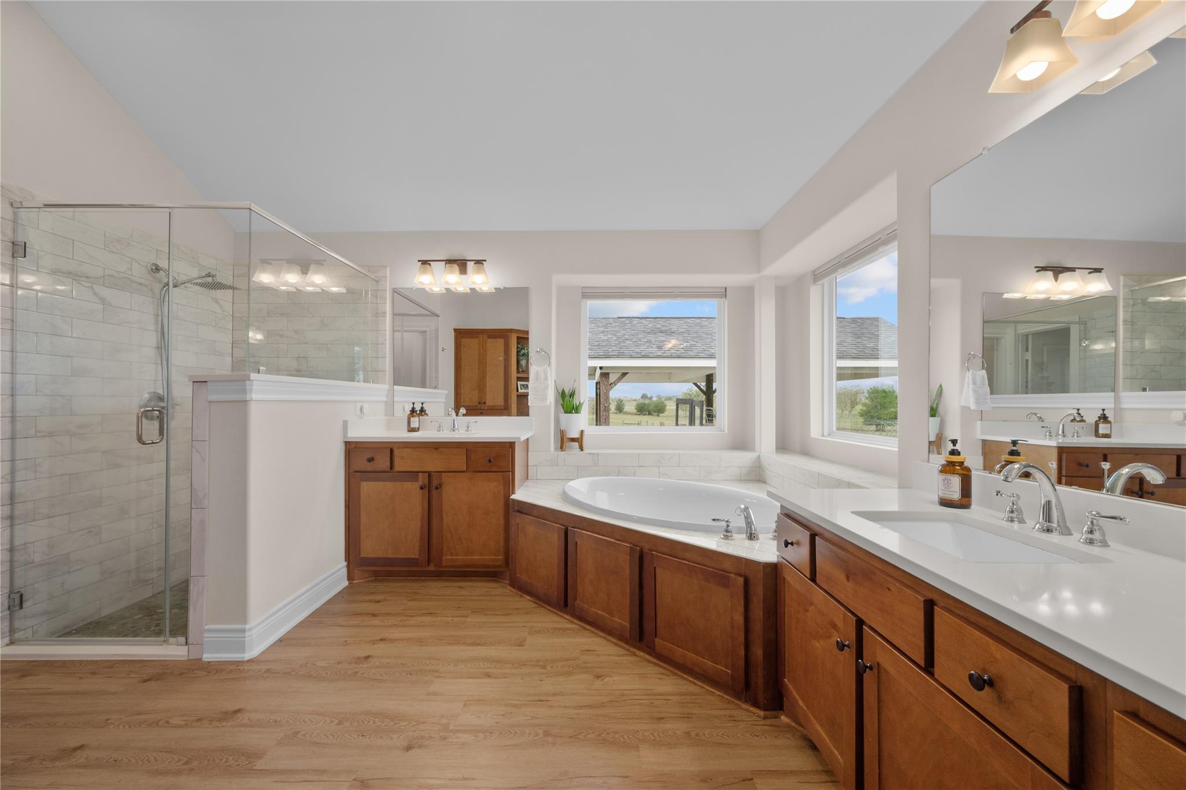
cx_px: 593
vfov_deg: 81.2
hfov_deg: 104.3
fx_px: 461
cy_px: 395
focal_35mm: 14
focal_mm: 14
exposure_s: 1/40
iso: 800
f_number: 8
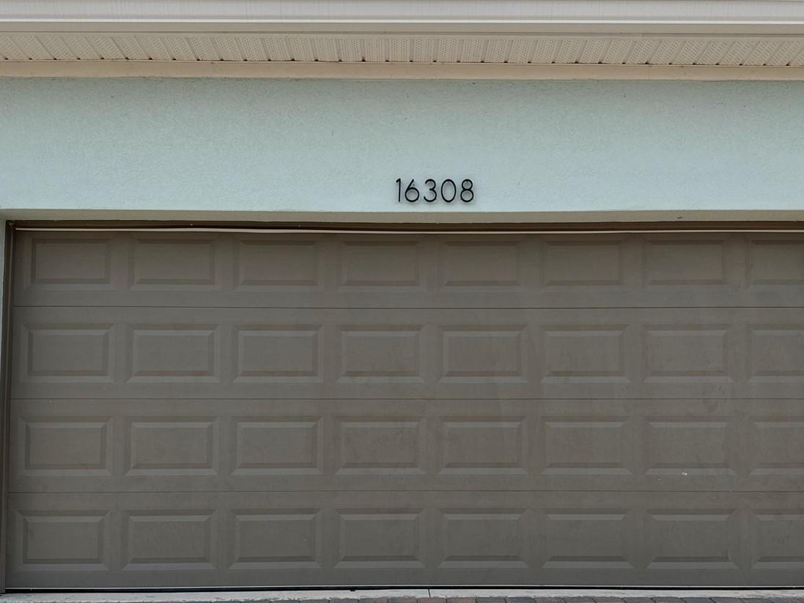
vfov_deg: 40.2
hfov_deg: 52.6
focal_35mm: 35
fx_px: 813
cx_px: 416
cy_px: 403
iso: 80
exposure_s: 1/4950
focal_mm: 6.76
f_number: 1.78
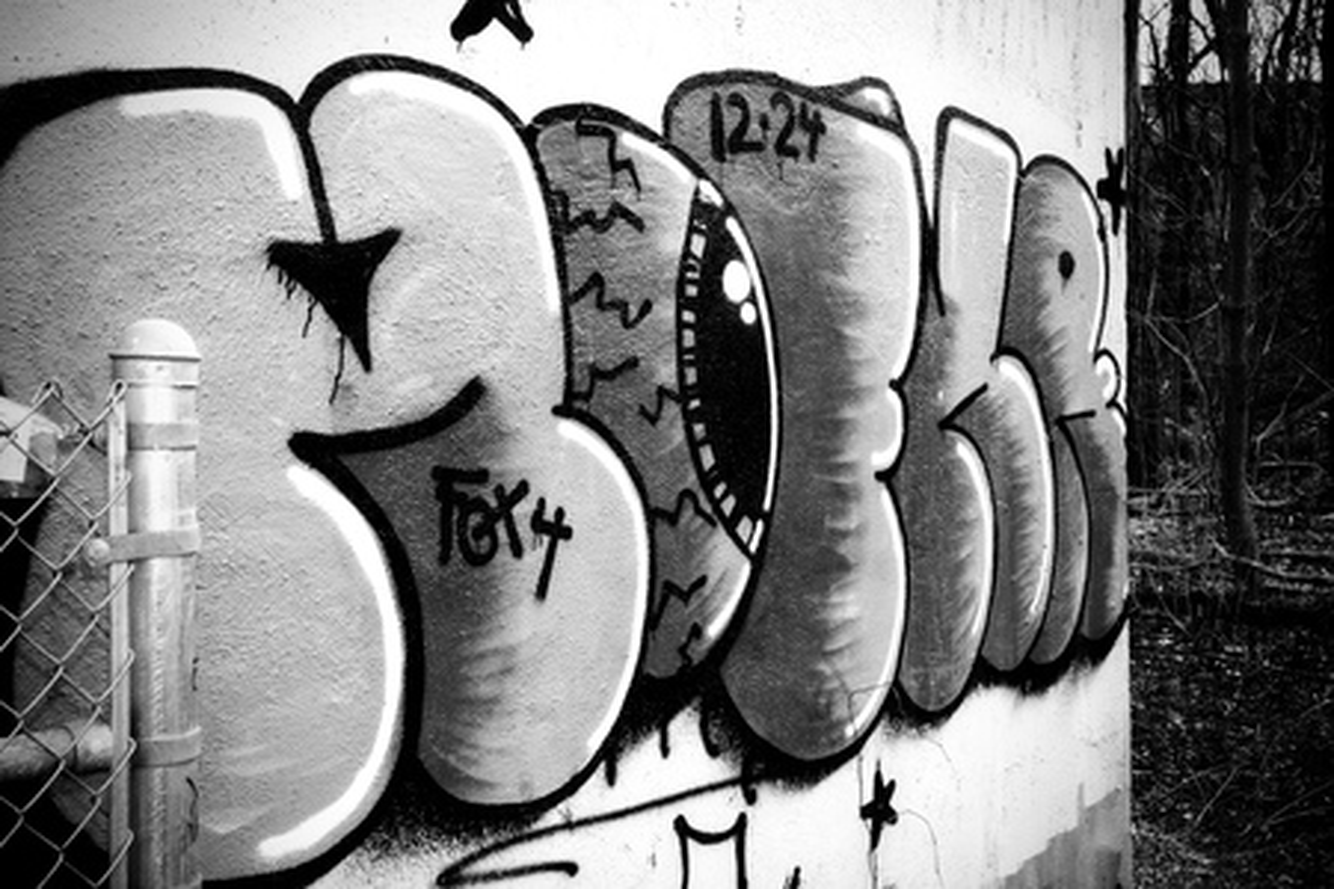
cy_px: 444
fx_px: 1482
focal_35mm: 40
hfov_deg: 48.5
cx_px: 667
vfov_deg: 33.4
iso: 100
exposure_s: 1/40
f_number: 8
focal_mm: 26
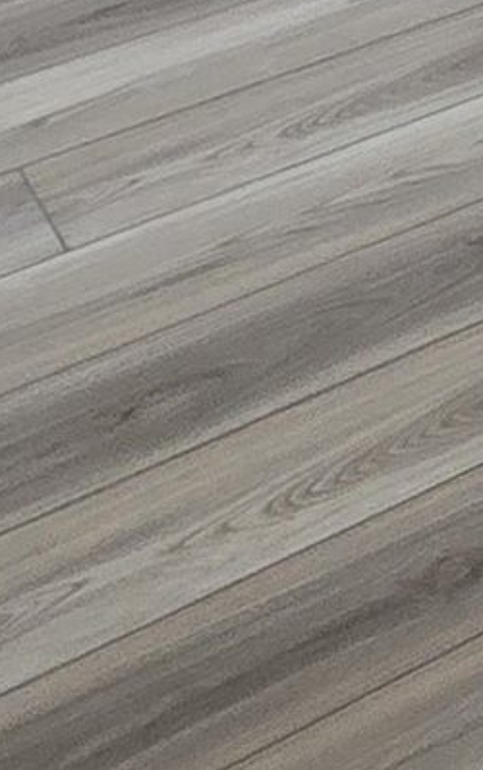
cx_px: 2063
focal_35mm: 106
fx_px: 2228
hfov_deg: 7.5
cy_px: -953
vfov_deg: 14.6
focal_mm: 2.2
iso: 50
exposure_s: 1/60
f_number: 2.2
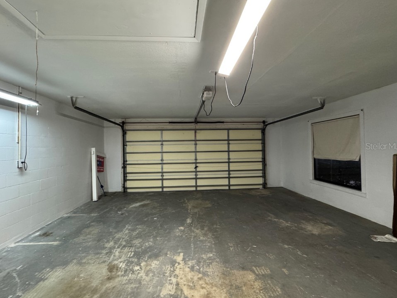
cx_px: 192
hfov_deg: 98.1
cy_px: 146
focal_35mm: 15
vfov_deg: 81.7
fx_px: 172
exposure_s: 1/60
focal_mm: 2.22
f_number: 2.2
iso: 640
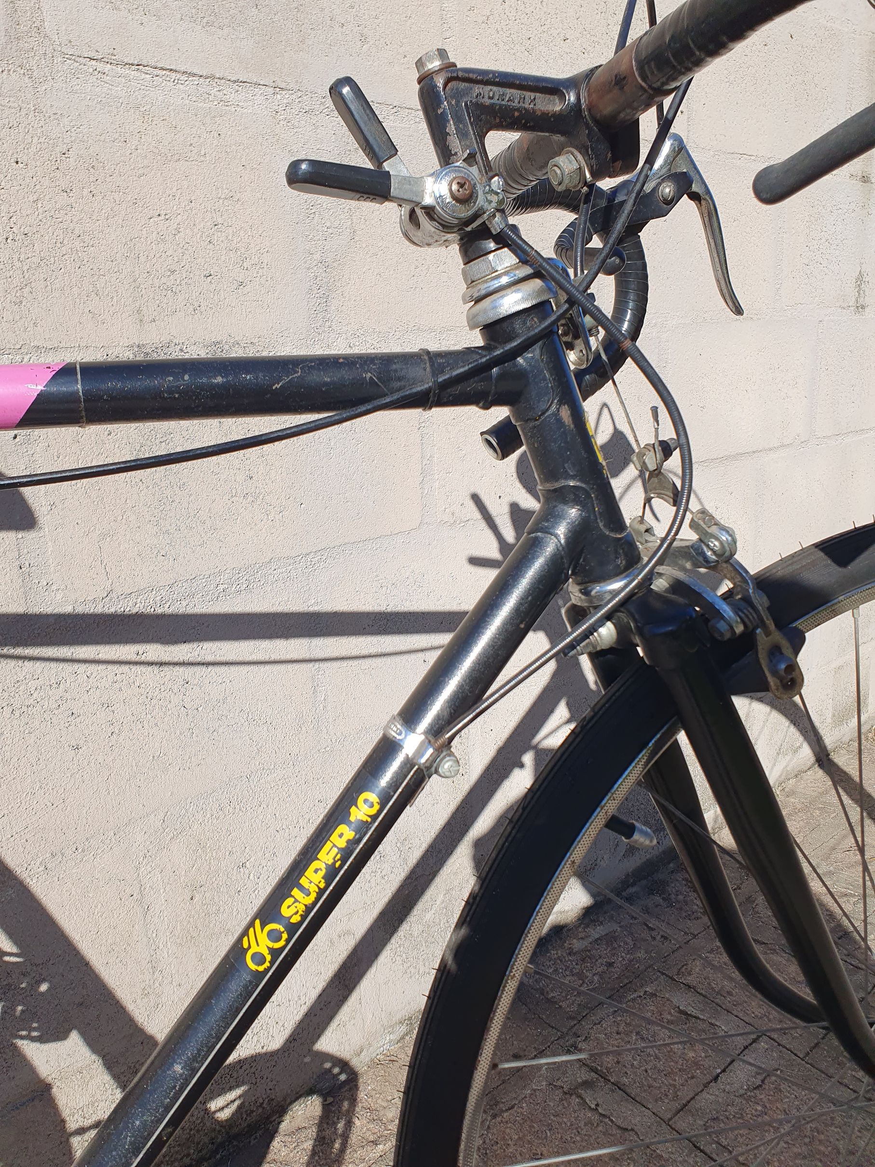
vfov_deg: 67.3
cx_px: 438
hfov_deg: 53.1
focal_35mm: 26
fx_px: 876
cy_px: 584
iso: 50
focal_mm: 4.32
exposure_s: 1/1568
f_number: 2.4
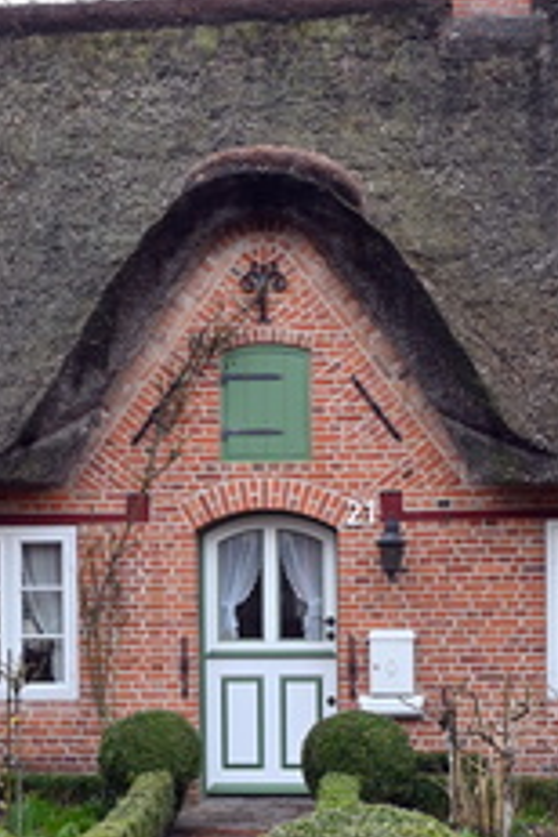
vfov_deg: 27.8
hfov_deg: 19.1
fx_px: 1661
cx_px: 277
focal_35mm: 71
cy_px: 645
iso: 200
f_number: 5.6
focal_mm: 27.5
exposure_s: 1/250
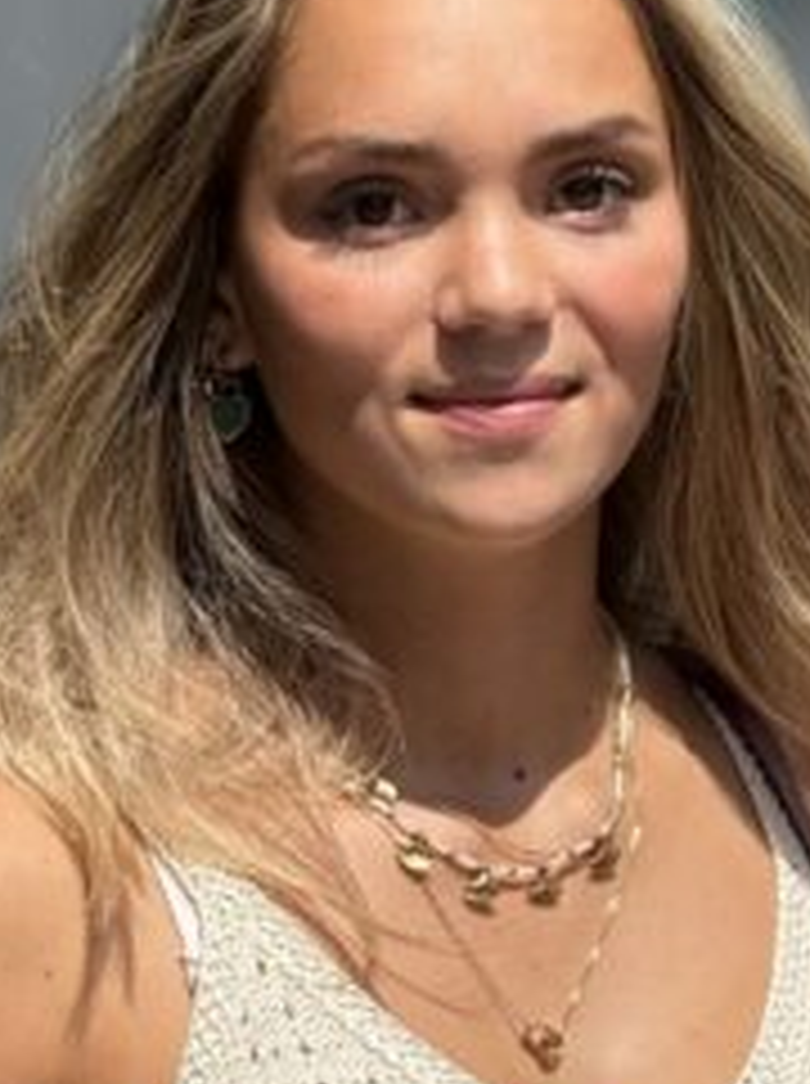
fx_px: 12482
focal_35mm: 399
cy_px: 1439
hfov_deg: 3.7
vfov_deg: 4.9
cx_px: 387
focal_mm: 15.66
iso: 50
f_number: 2.8
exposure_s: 1/963
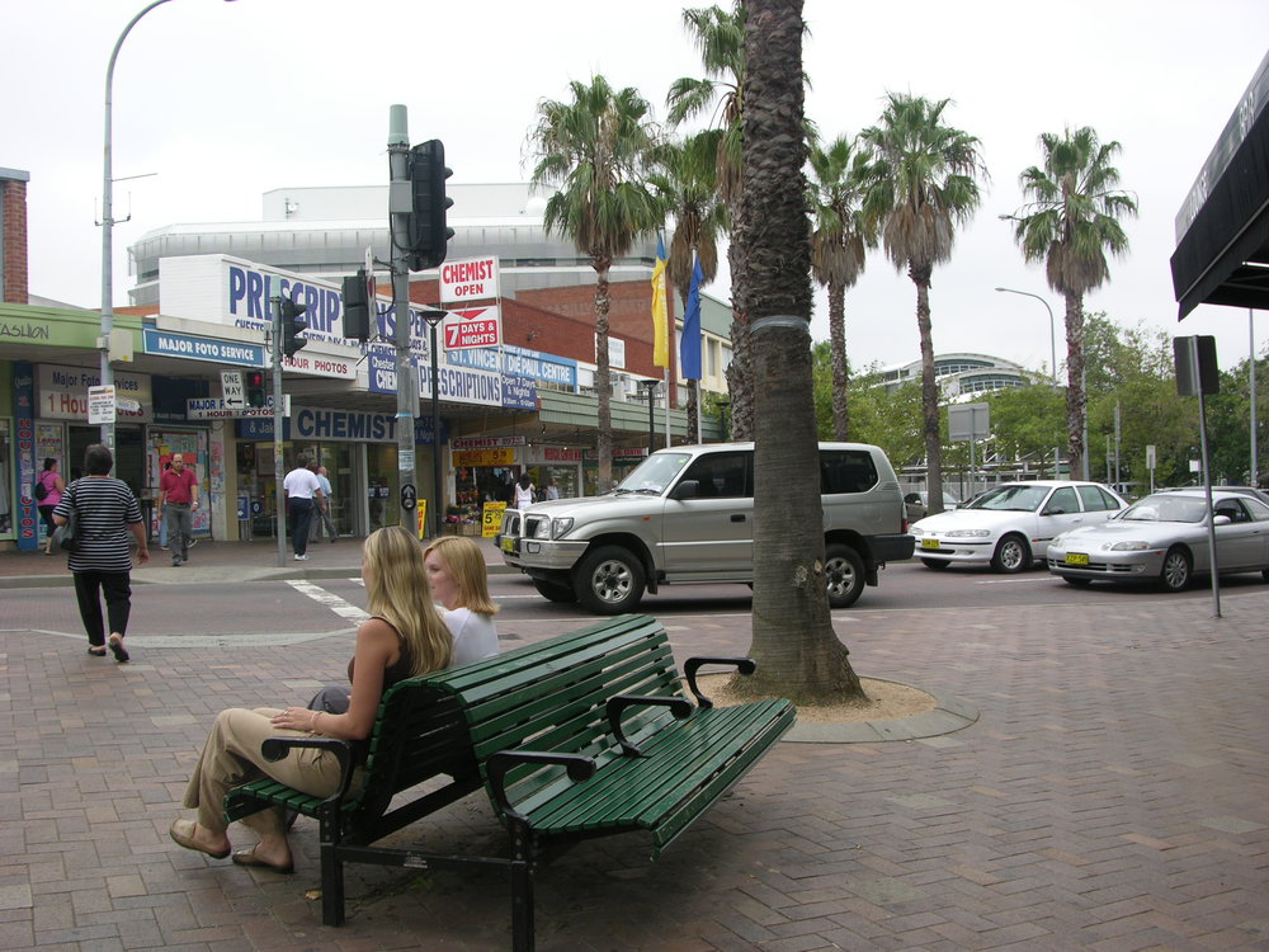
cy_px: 476
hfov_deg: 52.6
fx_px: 1283
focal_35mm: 35
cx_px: 634
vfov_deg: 40.7
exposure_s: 1/137
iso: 50
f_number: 5
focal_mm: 8.9
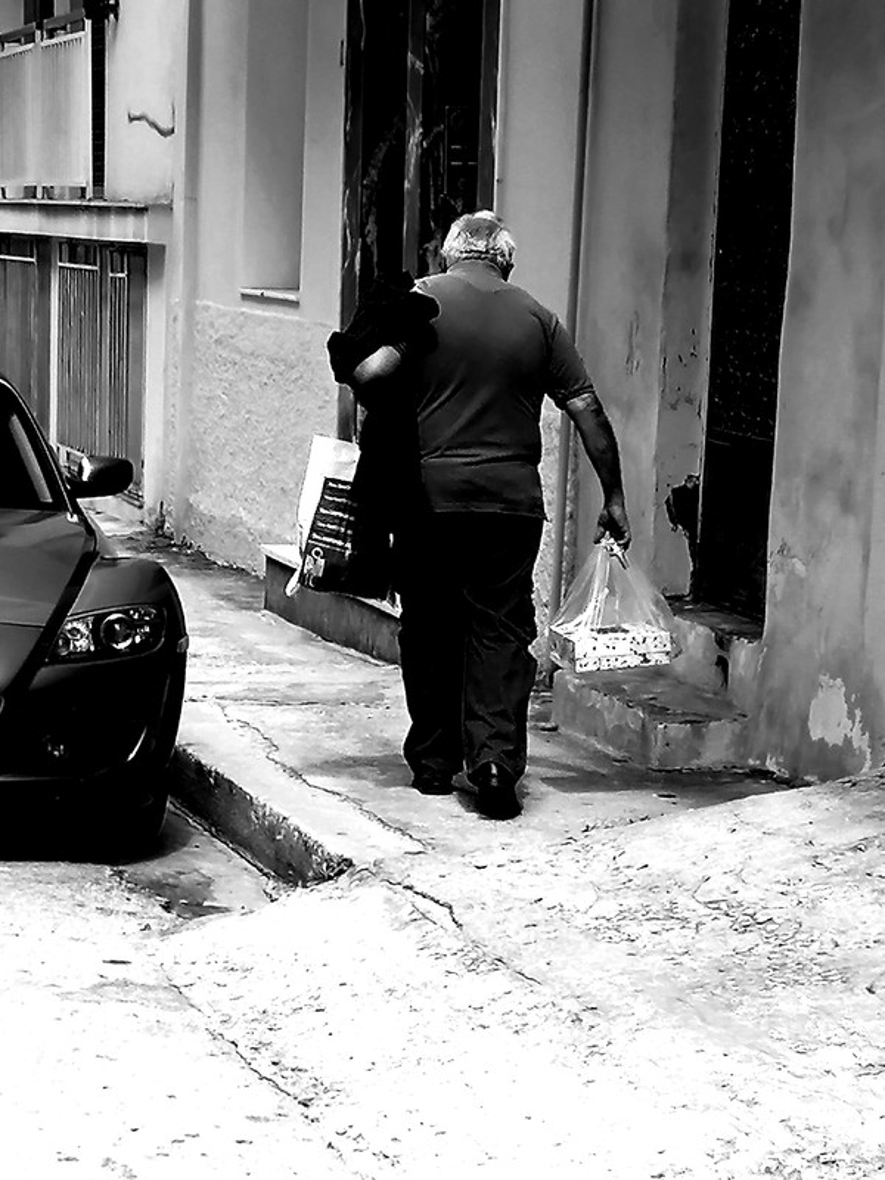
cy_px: 590
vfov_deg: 22.5
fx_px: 2966
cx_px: 442
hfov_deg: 17.0
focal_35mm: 87
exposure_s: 1/565
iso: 50
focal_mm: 4.75
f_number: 1.8
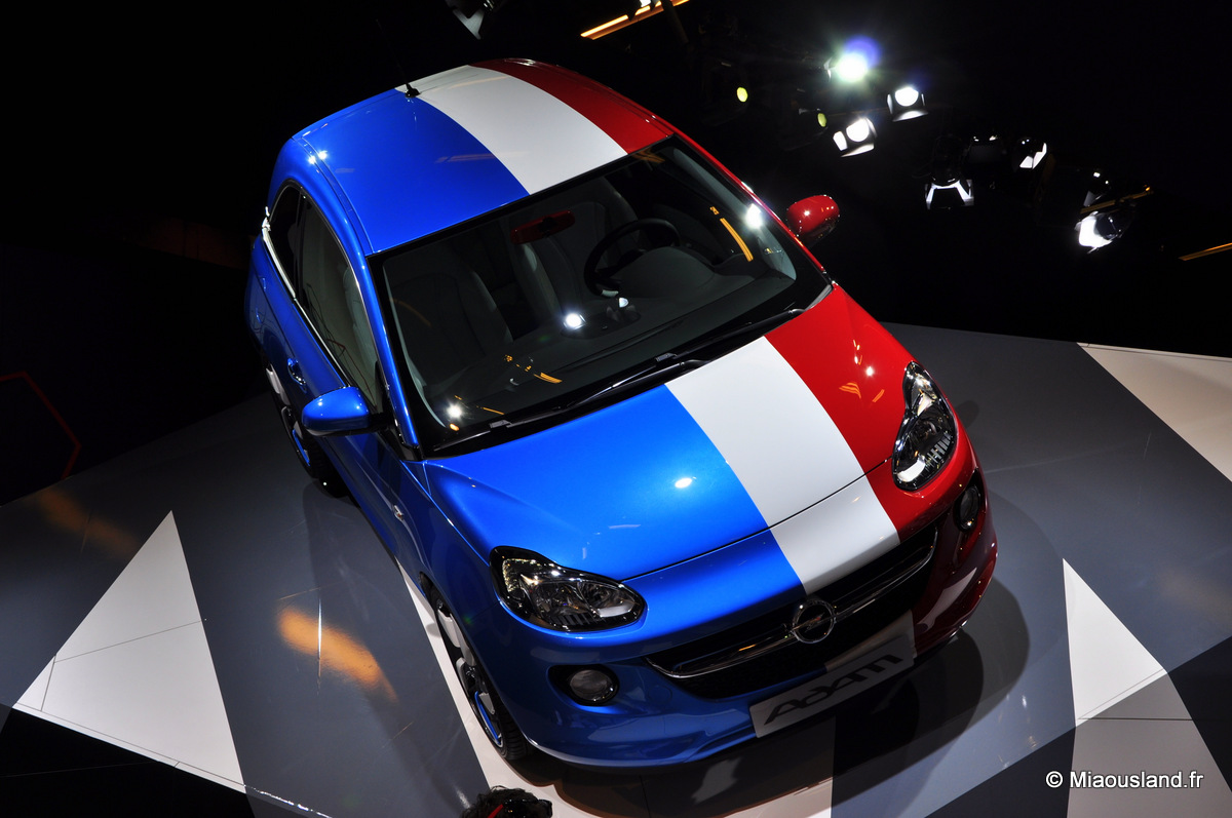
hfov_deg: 35.1
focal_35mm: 57
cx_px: 616
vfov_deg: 23.7
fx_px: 1948
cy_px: 409
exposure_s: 1/125
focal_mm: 38
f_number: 9
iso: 200
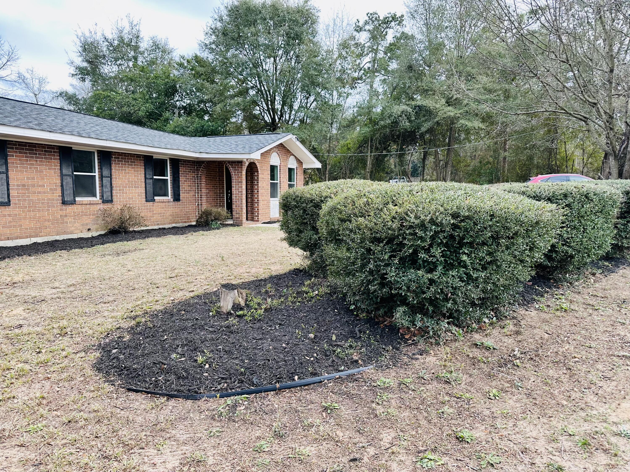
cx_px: 315
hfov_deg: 71.6
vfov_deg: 56.8
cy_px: 236
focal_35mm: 24
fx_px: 437
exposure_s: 1/121
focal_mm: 6.86
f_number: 1.78
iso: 80
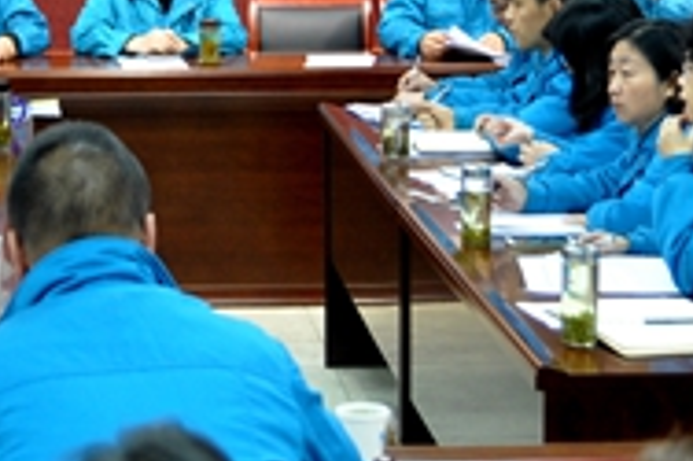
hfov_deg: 13.3
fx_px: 2955
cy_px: 92
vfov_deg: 8.9
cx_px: 151
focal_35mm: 154
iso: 720
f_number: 2.8
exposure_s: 1/30
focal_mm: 31
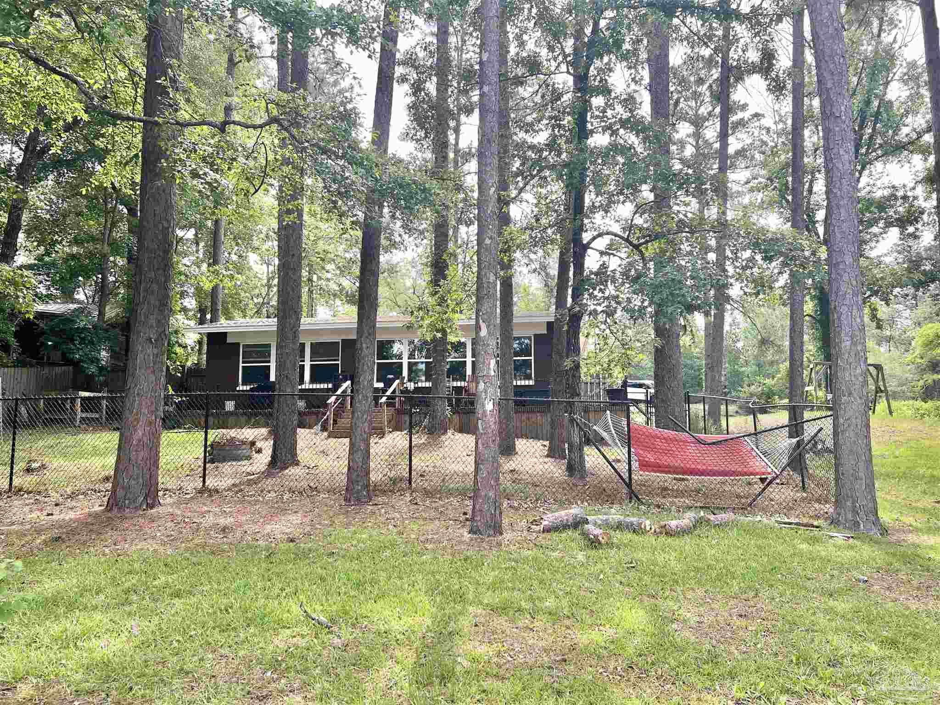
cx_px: 470
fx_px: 706
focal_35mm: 26
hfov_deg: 67.3
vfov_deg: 53.1
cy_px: 352
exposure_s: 1/646
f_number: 1.5
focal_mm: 5.7
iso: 50
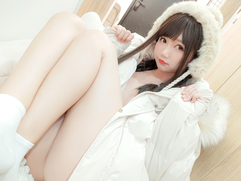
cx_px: 120
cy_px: 90
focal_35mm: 25
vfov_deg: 54.9
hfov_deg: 69.4
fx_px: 174
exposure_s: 1/20
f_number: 1.8
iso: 320
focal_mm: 4.36
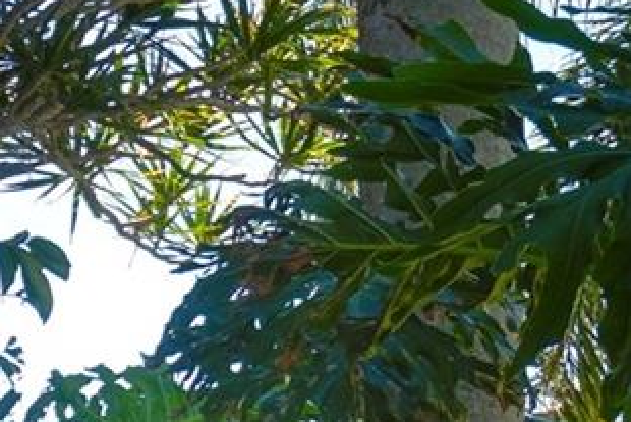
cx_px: 1301
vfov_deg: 13.0
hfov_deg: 15.6
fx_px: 1764
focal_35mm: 101
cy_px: 603
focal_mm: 13
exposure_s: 1/1000
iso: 200
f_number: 3.8
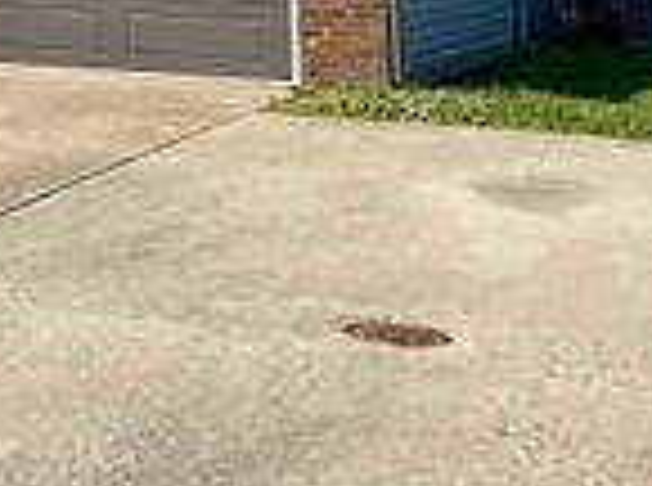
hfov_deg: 21.0
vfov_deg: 15.9
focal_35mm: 83
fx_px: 1559
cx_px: -243
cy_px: -286
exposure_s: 1/6173
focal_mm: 6.76
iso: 80
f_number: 1.78
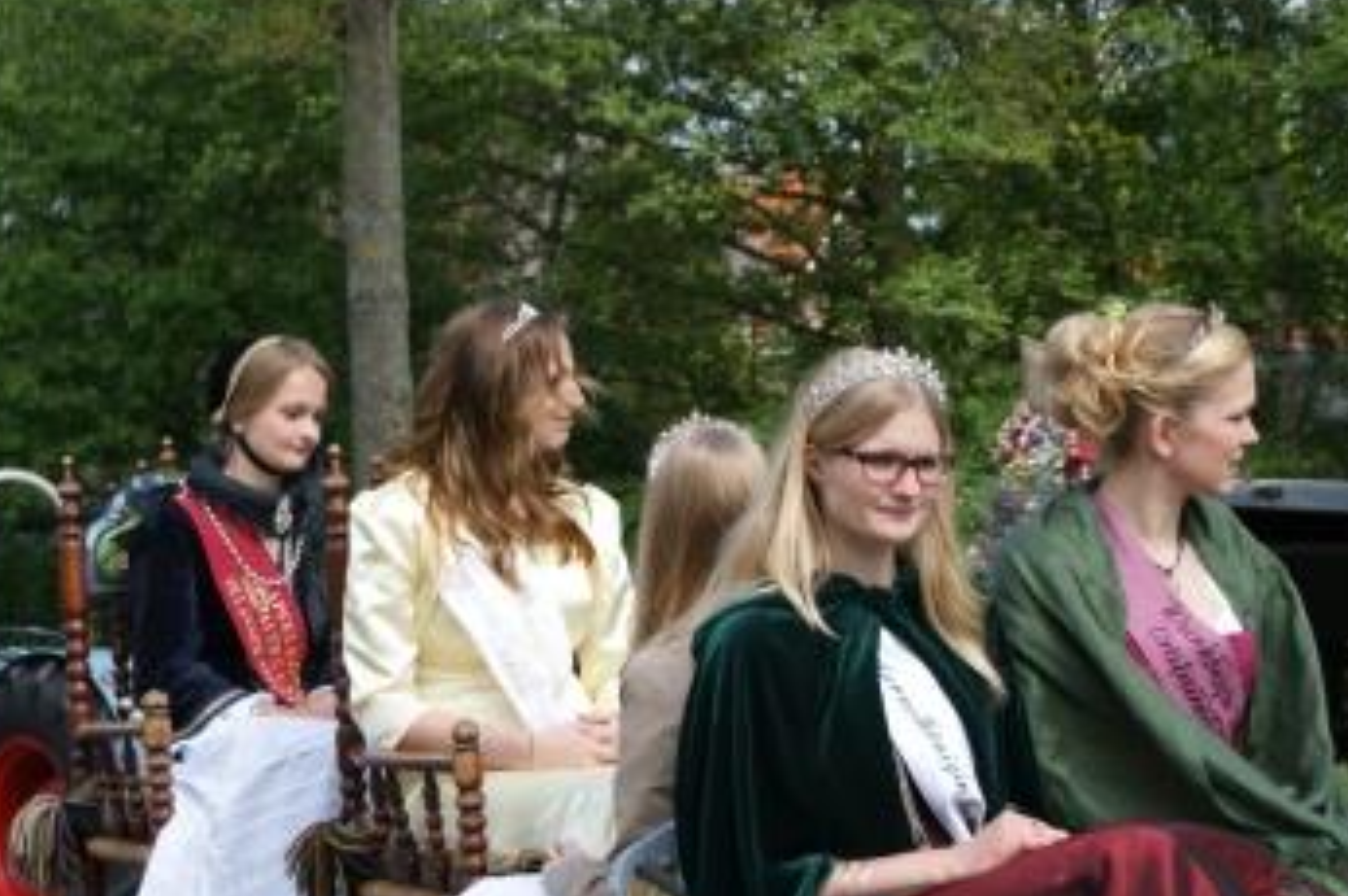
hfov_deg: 21.0
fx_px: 3629
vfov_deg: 14.1
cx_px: 814
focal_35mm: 97
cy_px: 526
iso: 100
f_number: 7.1
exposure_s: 1/125
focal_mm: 50
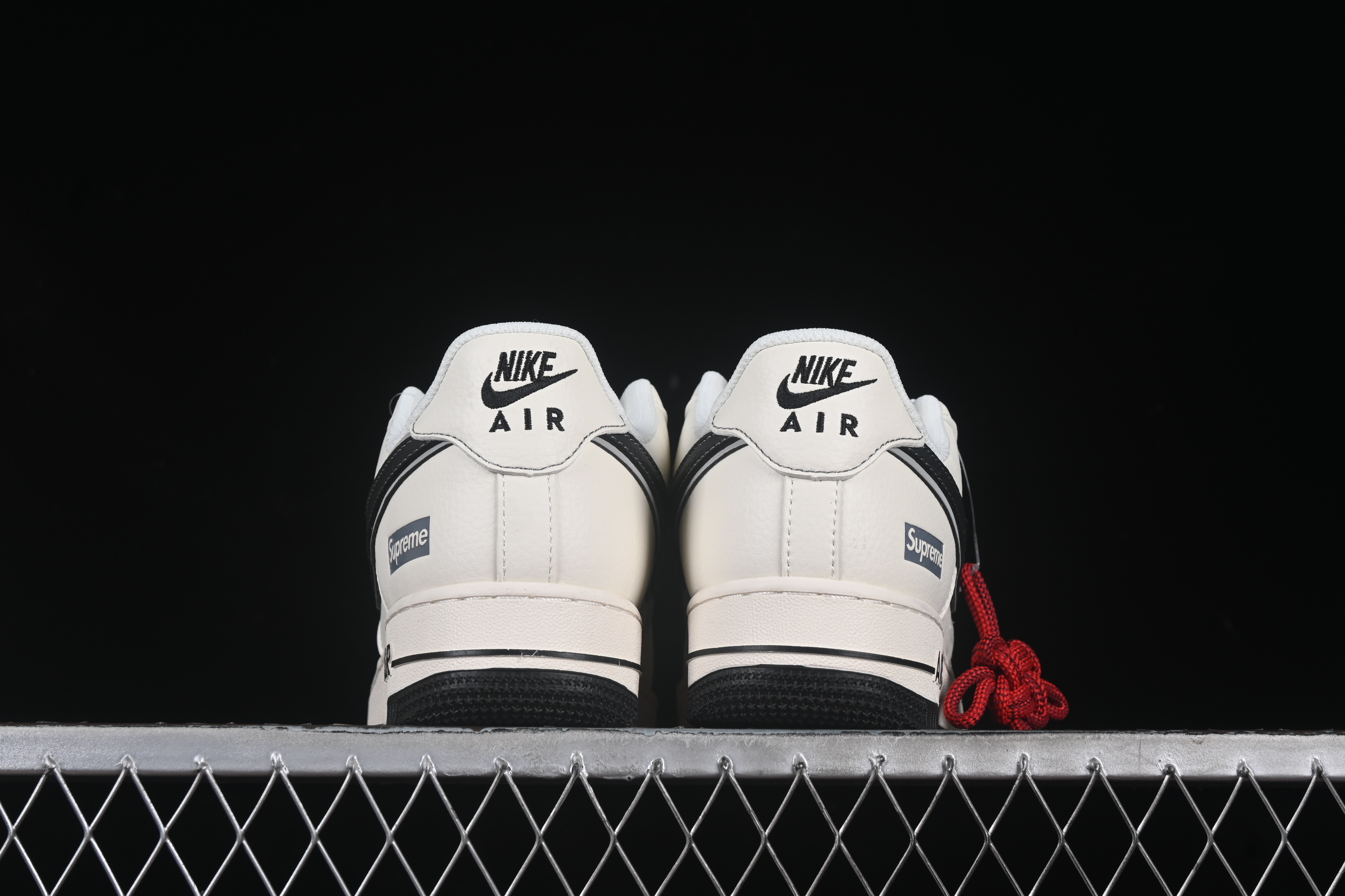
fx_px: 2802
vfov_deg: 18.2
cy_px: 448
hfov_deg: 27.0
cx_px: 672
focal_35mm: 75
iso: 160
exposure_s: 1/80
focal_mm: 50
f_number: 8
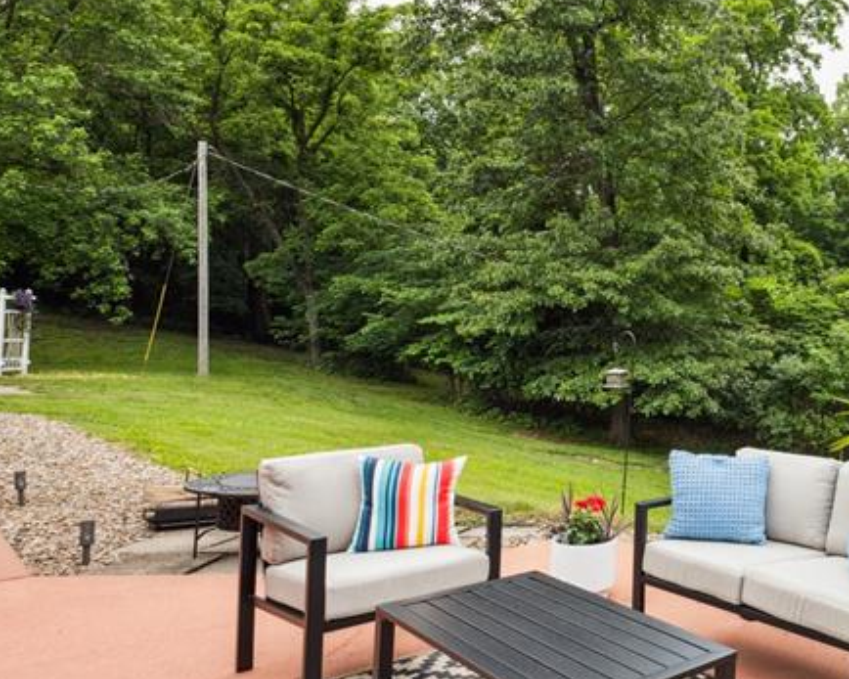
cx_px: 837
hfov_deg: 47.9
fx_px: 779
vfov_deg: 47.1
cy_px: 323
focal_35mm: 31
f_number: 8
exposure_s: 1/250
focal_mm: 14
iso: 400
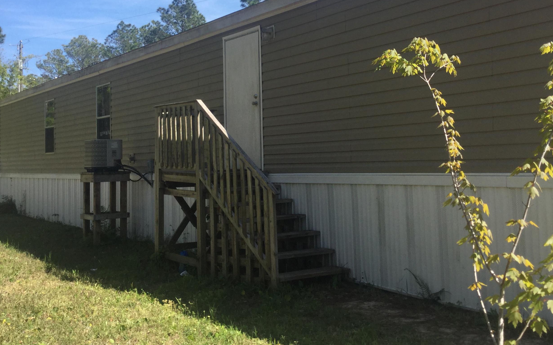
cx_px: 290
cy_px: 117
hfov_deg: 49.3
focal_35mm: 40
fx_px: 603
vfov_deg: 31.8
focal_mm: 3.3
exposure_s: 1/831
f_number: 2.4
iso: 25
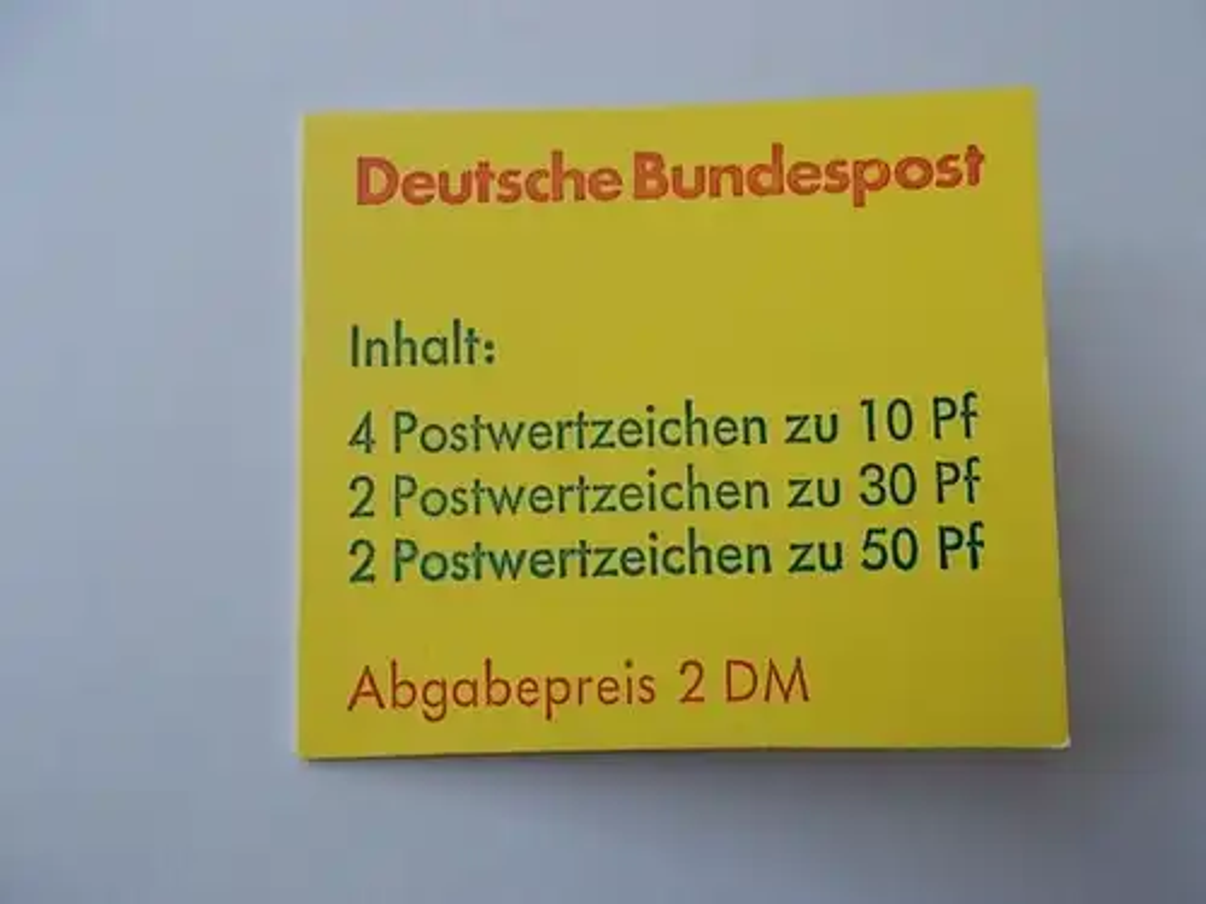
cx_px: 603
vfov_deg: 53.1
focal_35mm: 26
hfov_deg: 67.3
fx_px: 906
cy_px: 452
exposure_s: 1/25
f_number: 3.2
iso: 140
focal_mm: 4.6
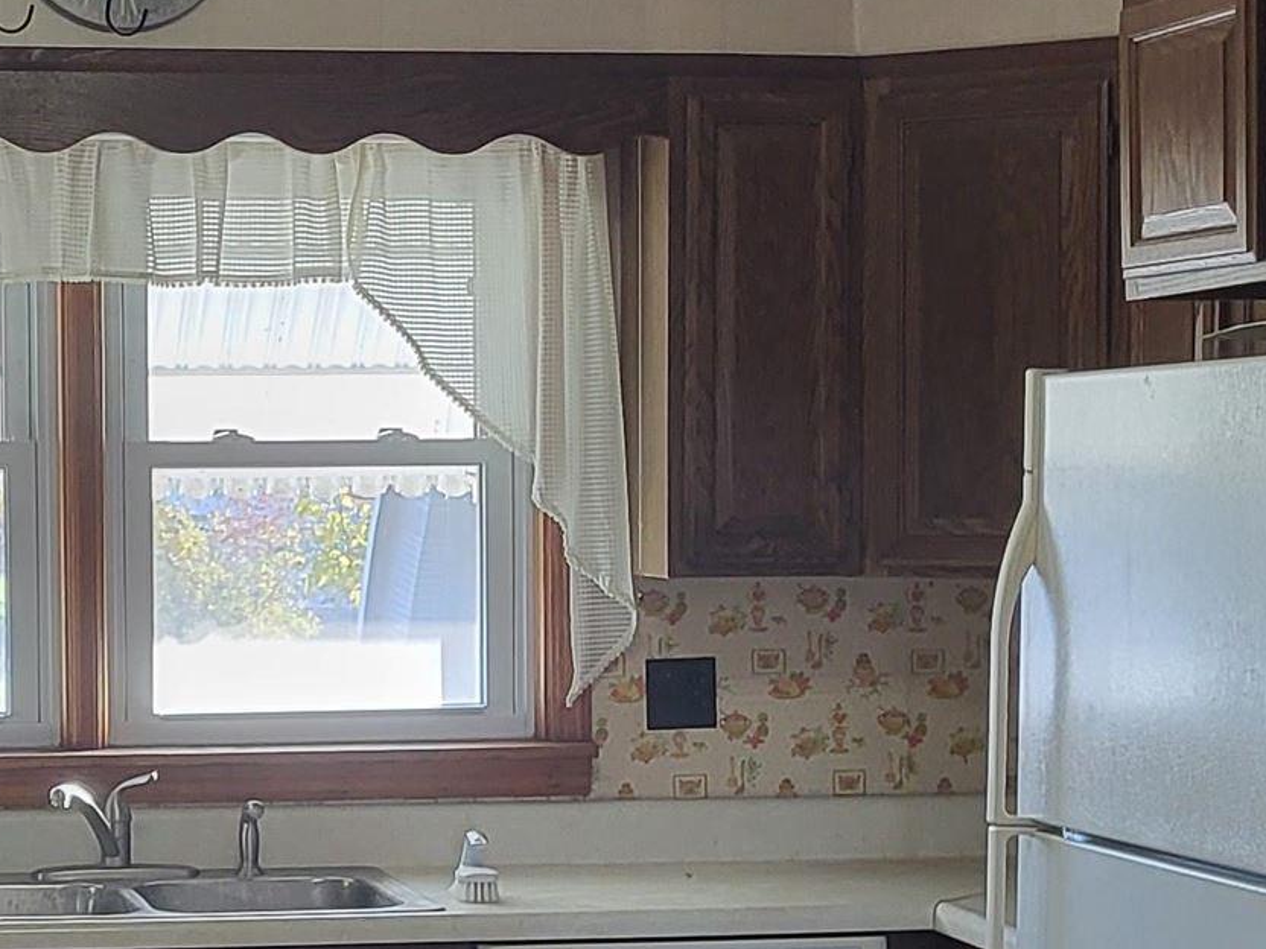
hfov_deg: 20.3
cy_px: 646
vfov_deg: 15.4
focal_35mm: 96
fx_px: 3511
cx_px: 365
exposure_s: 1/60
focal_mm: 5.4
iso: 200
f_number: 1.8
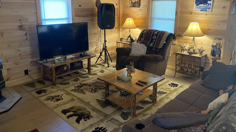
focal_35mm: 29
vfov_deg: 39.9
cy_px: 50
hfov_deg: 66.1
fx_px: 181
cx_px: 118
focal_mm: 4.25
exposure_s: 1/30
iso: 400
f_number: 1.8
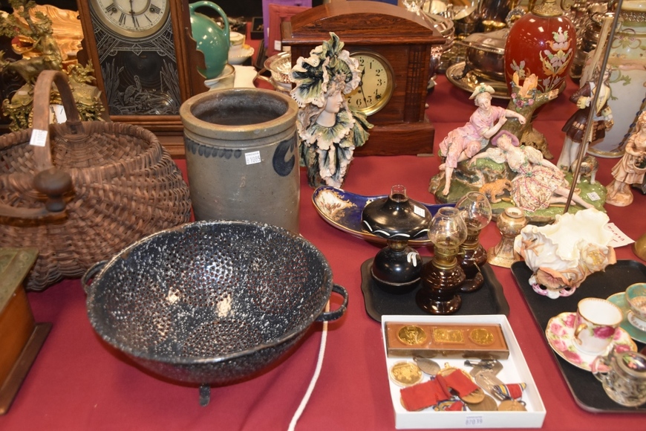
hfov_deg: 57.2
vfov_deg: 40.0
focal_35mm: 33
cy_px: 216
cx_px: 323
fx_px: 592
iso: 1600
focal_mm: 22
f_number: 3.5
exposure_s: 1/60
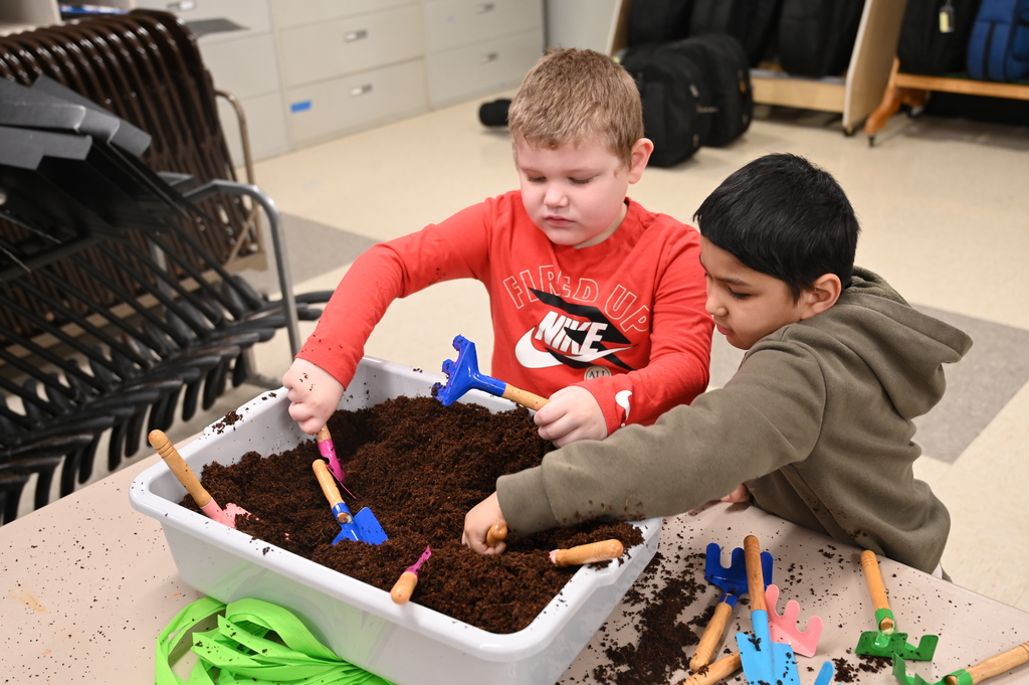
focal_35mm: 36
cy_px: 342
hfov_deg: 53.2
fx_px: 1028
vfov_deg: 36.8
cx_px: 514
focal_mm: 36
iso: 1000
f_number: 4
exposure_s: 1/125
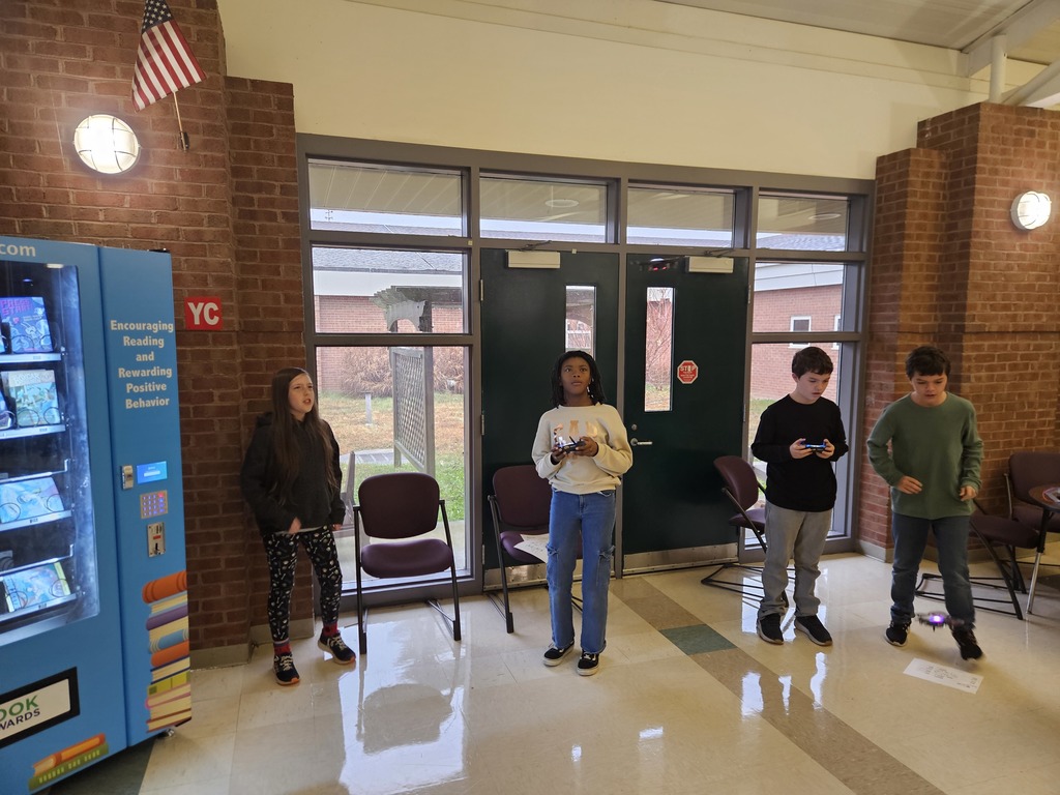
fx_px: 704
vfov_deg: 58.9
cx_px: 530
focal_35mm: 23
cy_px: 398
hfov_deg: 73.9
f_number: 1.8
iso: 200
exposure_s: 1/63.7
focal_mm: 5.4
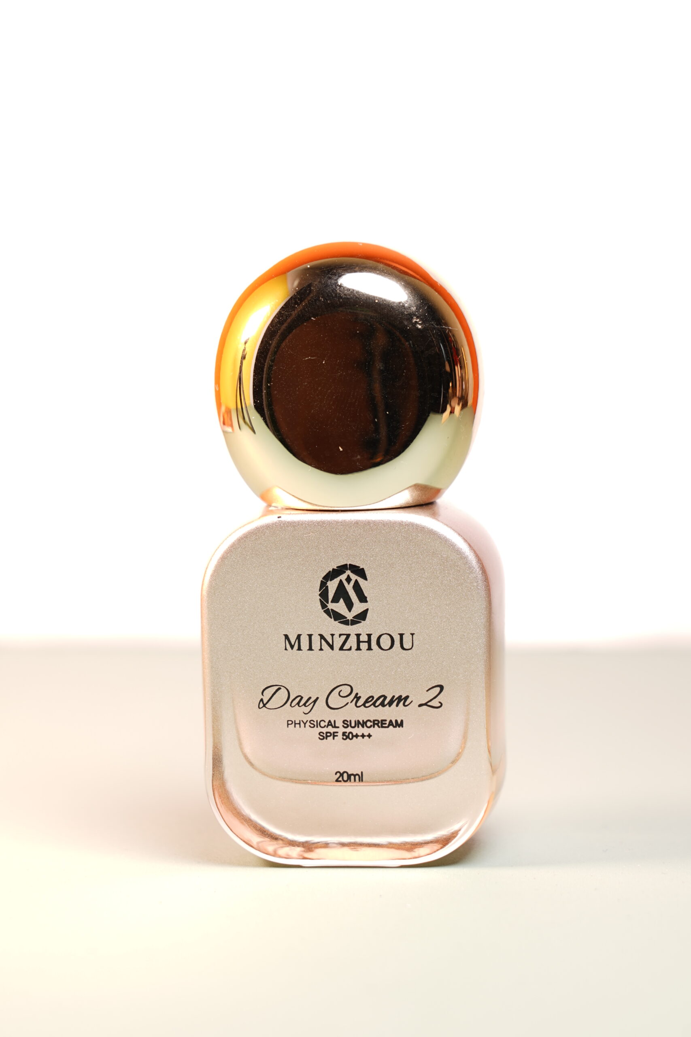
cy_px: 518
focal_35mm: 157
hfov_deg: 8.7
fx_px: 4519
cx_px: 346
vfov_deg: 13.1
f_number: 6.3
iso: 50
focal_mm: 105
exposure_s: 1/2.5
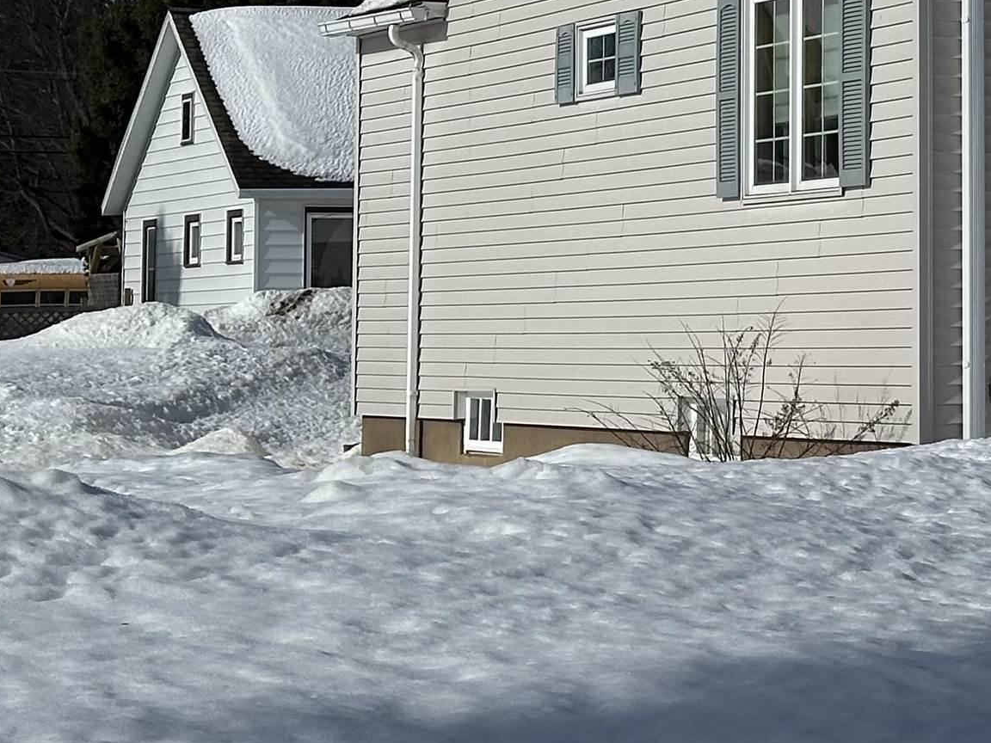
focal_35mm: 128
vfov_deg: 11.5
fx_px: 3664
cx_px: 1260
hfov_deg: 14.8
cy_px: 46
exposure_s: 1/12048
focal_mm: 6.86
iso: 64
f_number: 1.78
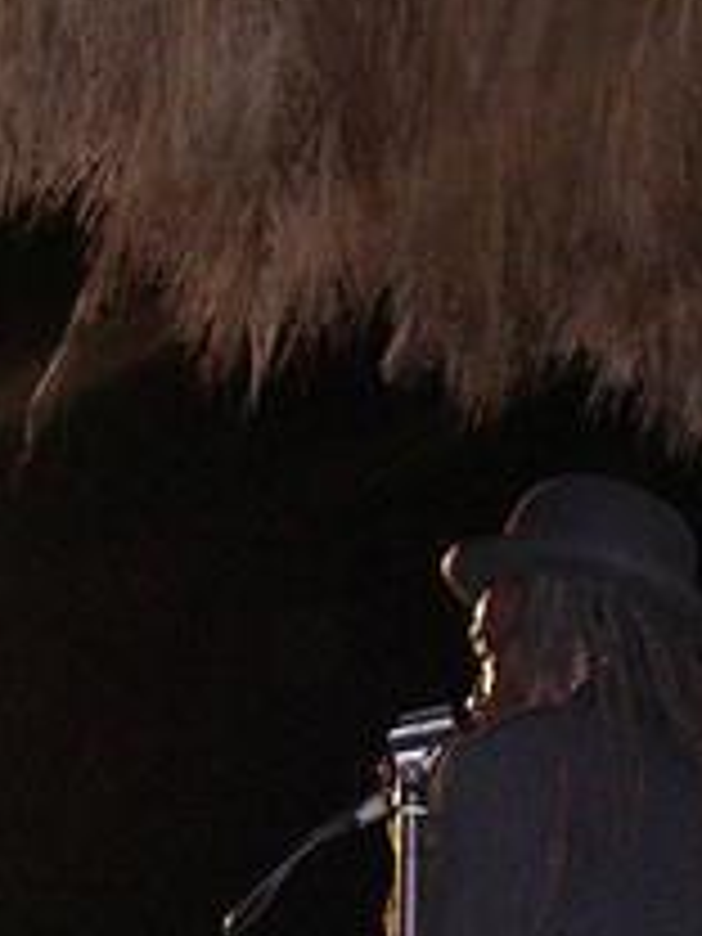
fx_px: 3164
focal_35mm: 117
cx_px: 428
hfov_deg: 12.7
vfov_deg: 16.2
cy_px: 1116
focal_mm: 8
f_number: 2.8
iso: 400
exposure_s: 1/60
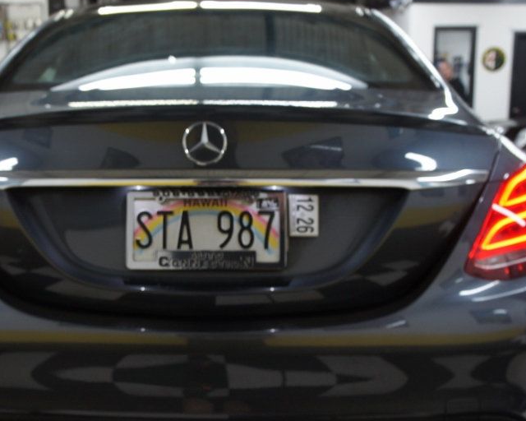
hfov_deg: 40.9
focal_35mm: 45
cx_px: 196
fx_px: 701
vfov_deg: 33.3
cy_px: 254
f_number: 4
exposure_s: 1/30
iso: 400
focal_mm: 20
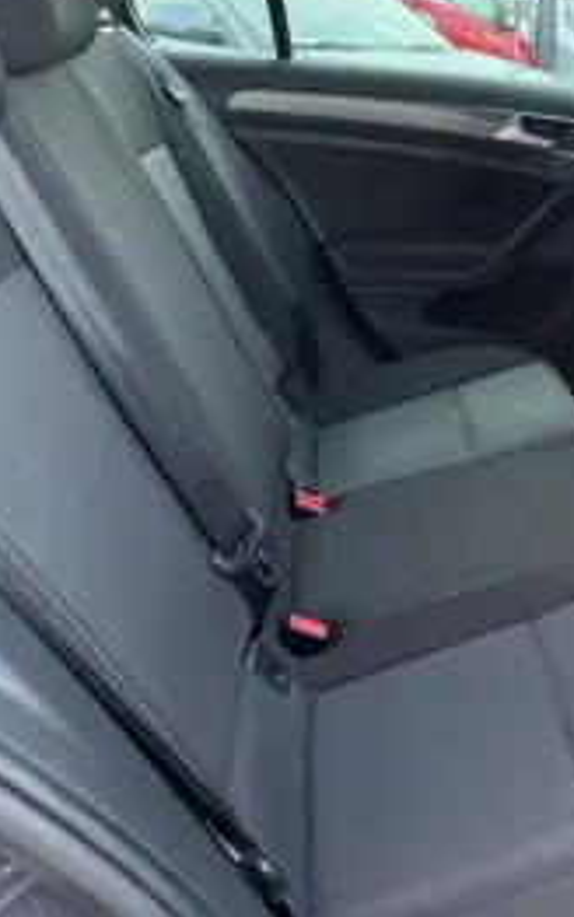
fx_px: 875
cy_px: 448
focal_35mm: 35
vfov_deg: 55.3
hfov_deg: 33.6
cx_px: 556
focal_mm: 6.76
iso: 800
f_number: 1.78
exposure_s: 1/60
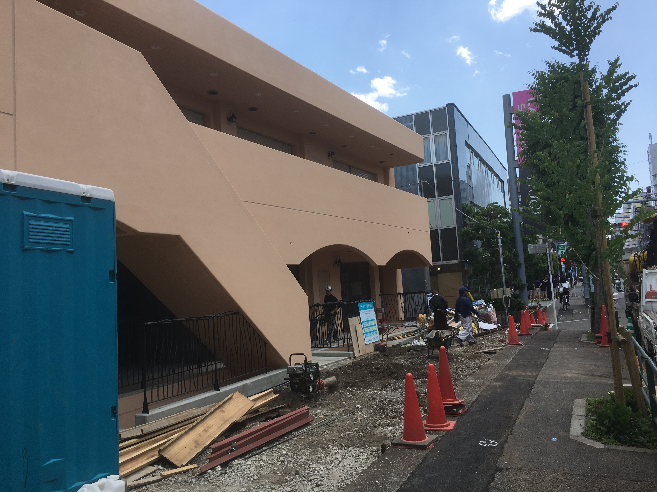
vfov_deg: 48.2
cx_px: 328
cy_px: 246
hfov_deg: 61.7
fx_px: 550
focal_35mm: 29
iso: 25
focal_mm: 4.15
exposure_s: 1/1012
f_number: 2.2
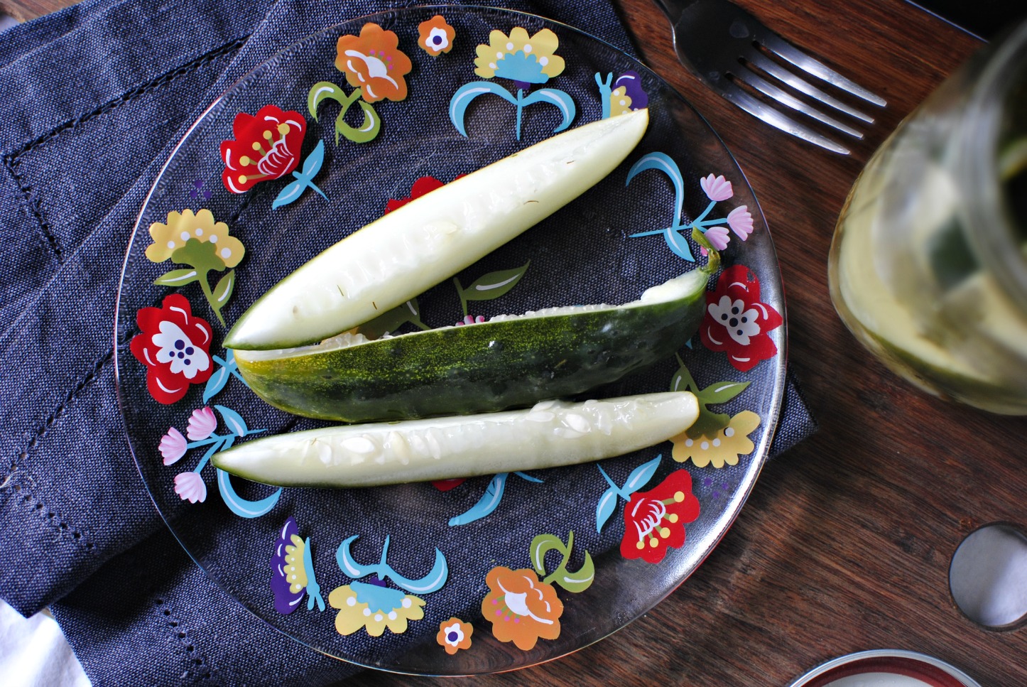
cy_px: 344
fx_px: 1499
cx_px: 514
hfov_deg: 37.8
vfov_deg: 25.8
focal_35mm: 52
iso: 320
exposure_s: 1/80
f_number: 2.5
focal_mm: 35
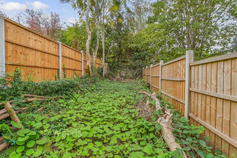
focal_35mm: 25
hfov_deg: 71.5
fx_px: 165
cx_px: 118
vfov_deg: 51.3
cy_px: 79
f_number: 8
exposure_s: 1/80
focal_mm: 17
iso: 160
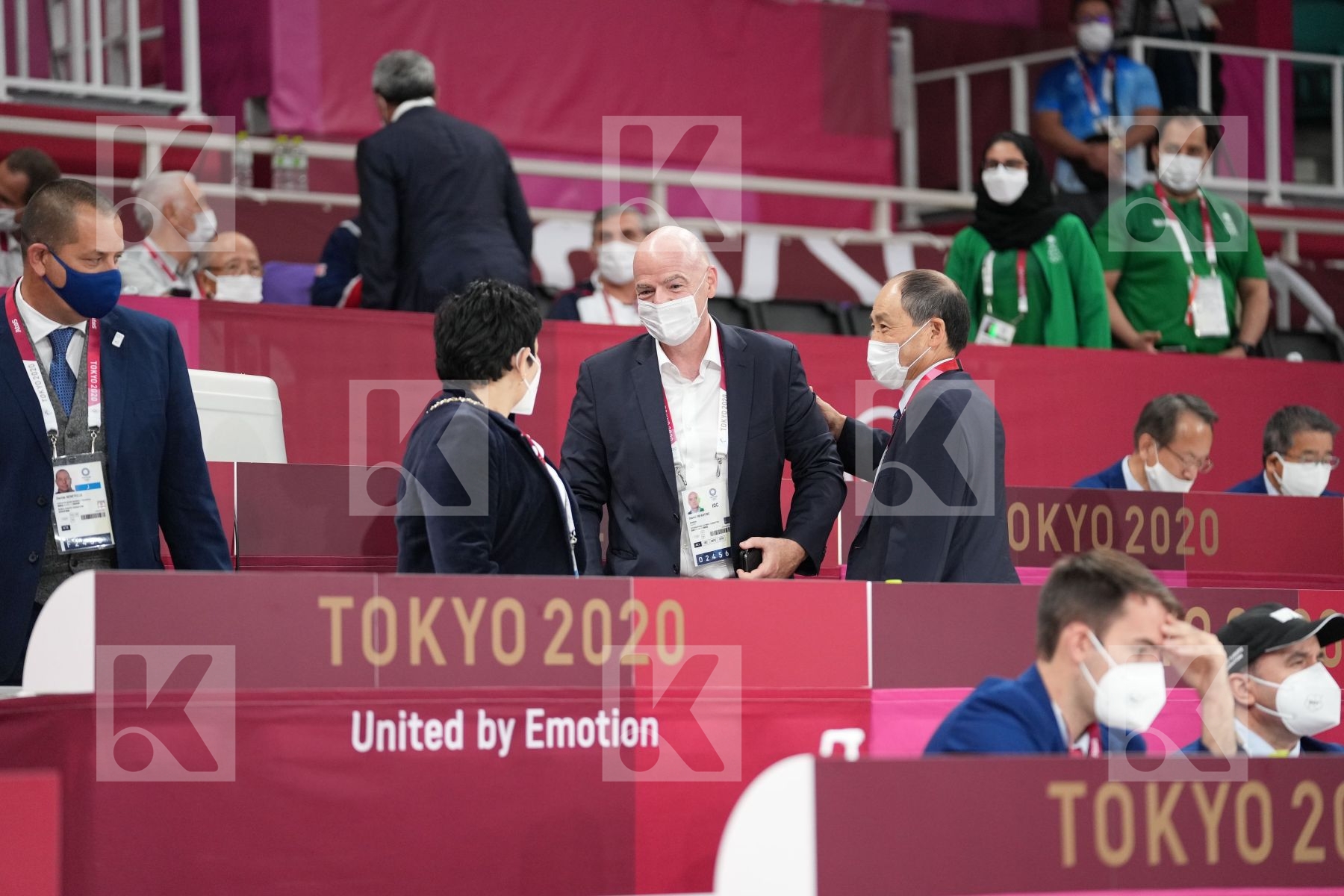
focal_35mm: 147
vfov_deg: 9.3
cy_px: 448
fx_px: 5488
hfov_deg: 14.0
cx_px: 672
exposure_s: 1/1000
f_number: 2.8
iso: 3200
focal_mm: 147
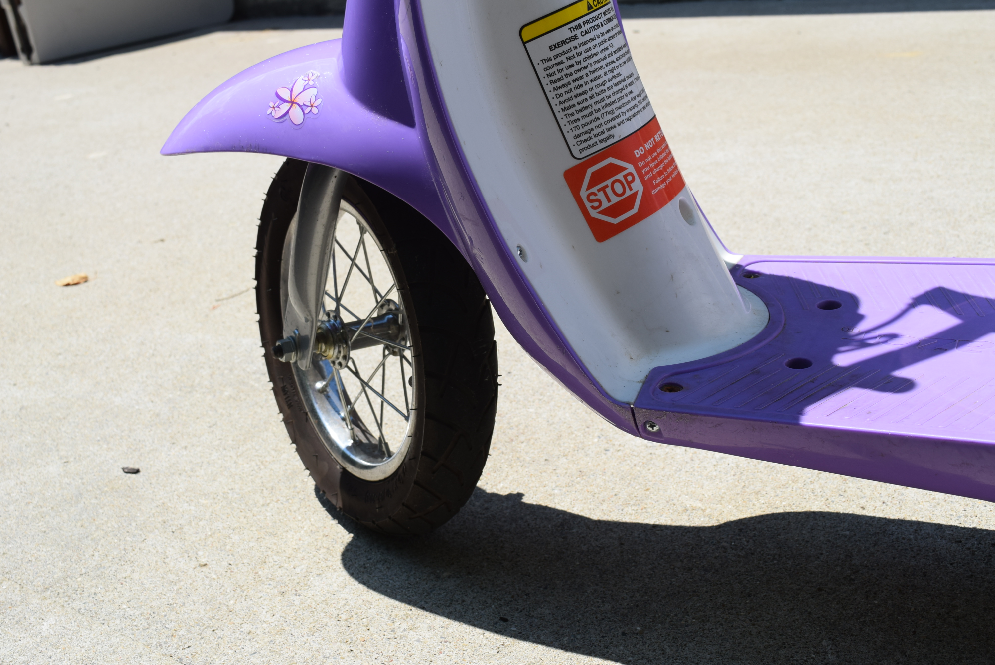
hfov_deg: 43.6
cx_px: 498
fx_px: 1245
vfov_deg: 29.9
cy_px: 332
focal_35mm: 45
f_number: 10
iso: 200
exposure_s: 1/400
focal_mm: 30
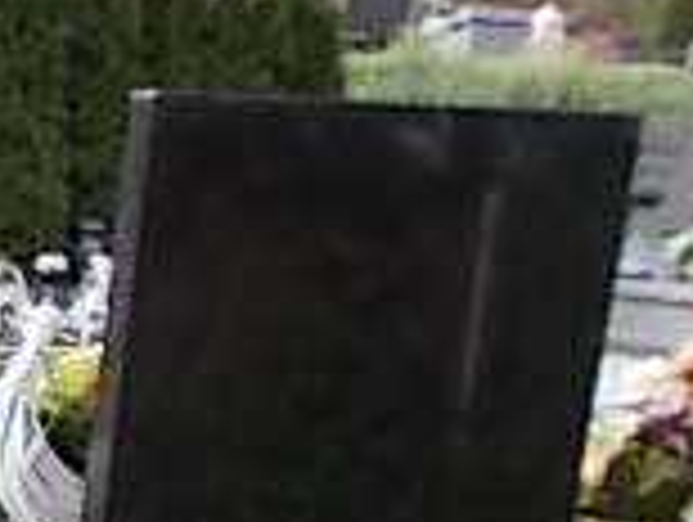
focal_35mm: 108
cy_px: 734
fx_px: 2165
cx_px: -729
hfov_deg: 14.7
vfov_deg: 13.1
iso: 80
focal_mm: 4.6
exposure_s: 1/160
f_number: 3.2
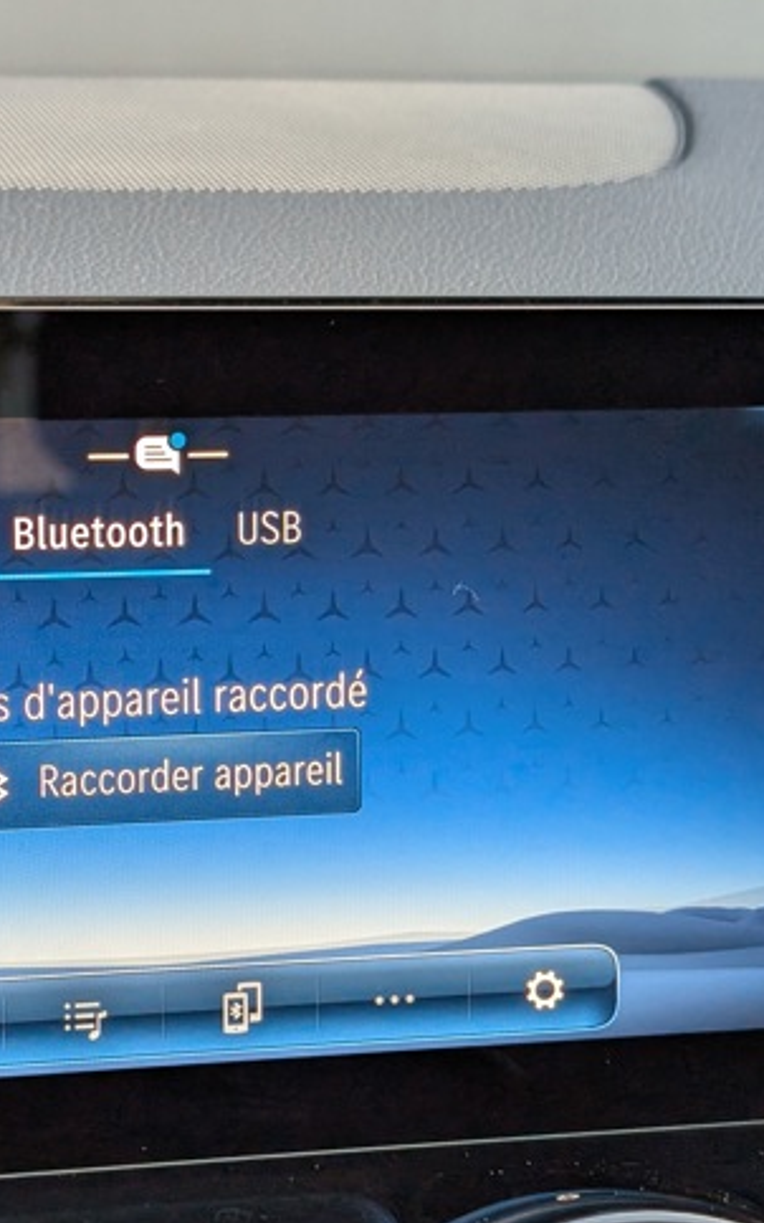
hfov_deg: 15.1
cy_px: 732
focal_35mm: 86
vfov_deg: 24.0
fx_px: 2864
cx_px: 180
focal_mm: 6.9
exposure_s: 1/60
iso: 44
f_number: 1.68
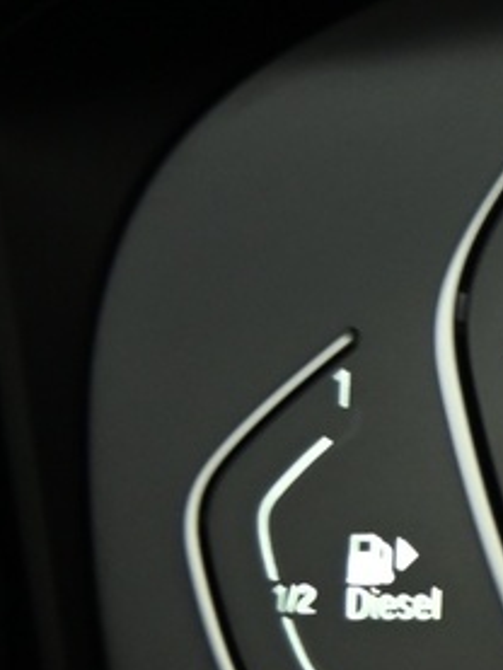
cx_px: 1688
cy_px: 65
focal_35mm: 180
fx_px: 3485
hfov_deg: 7.1
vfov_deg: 10.9
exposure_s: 1/15
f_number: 4
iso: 1250
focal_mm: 32
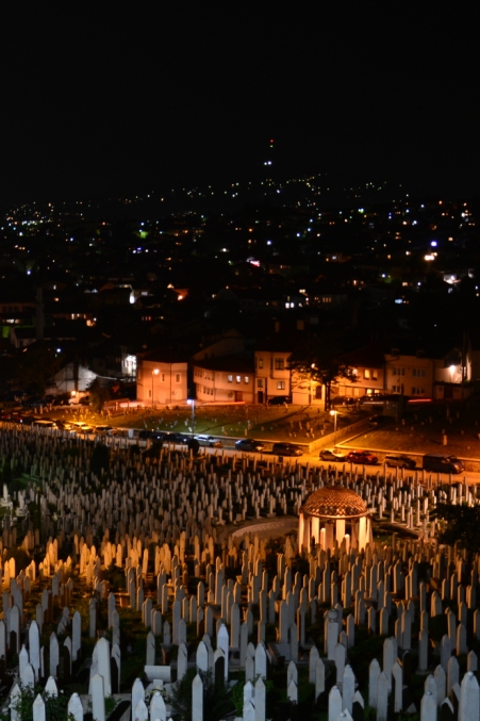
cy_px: 359
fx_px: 1181
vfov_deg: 33.9
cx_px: 116
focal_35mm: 59
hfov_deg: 22.7
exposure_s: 1/1.3
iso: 400
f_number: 4
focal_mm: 26
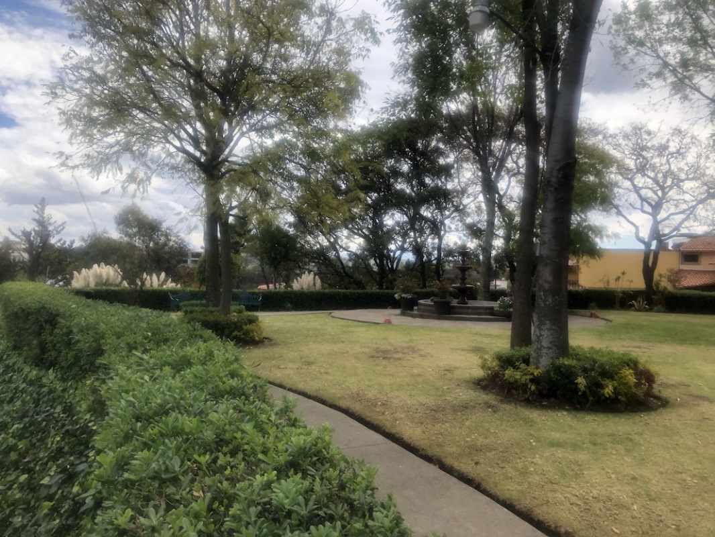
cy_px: 268
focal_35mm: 28
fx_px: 578
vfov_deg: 49.8
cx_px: 358
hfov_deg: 63.4
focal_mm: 3.99
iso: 20
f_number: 1.8
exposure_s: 1/934
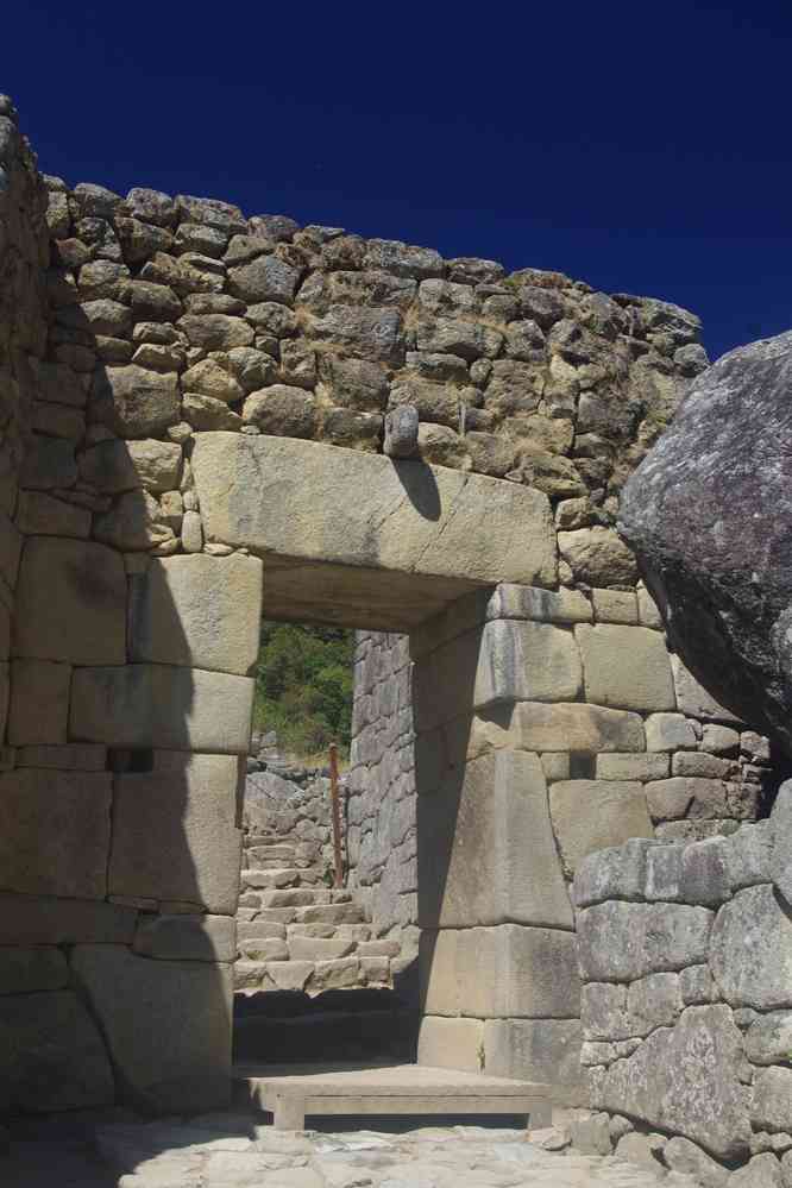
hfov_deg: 31.9
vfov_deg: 46.4
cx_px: 396
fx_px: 1386
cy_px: 594
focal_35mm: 42
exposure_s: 1/80
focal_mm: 28
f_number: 11
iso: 200
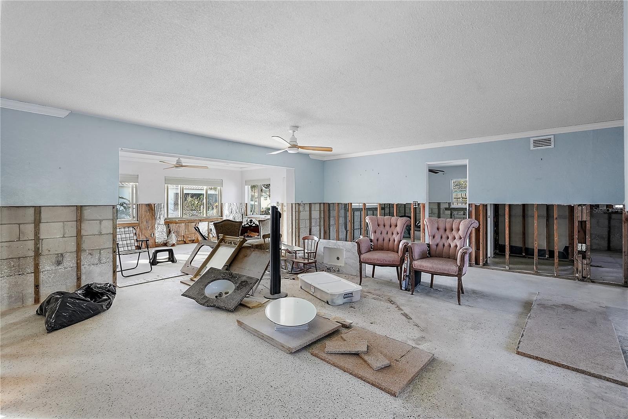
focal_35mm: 16
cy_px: 210
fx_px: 279
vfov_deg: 73.8
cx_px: 314
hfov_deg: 96.7
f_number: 5
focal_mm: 16
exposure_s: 1/60
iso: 1600
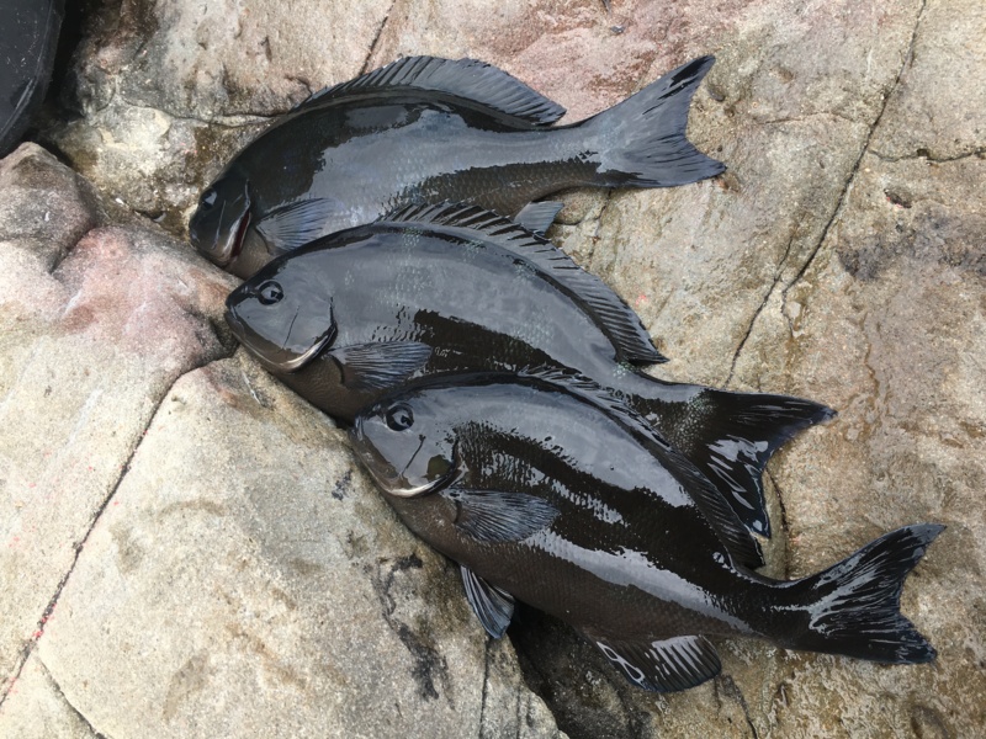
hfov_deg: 61.7
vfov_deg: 48.2
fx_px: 826
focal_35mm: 29
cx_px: 493
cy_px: 370
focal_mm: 4.15
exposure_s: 1/291
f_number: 2.2
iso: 25
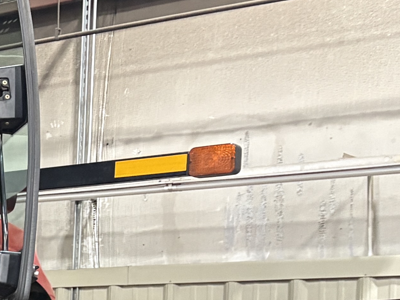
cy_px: 414
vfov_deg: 12.1
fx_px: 1363
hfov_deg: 13.3
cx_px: -498
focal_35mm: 118
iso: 320
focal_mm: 5.96
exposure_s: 1/60
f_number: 1.6
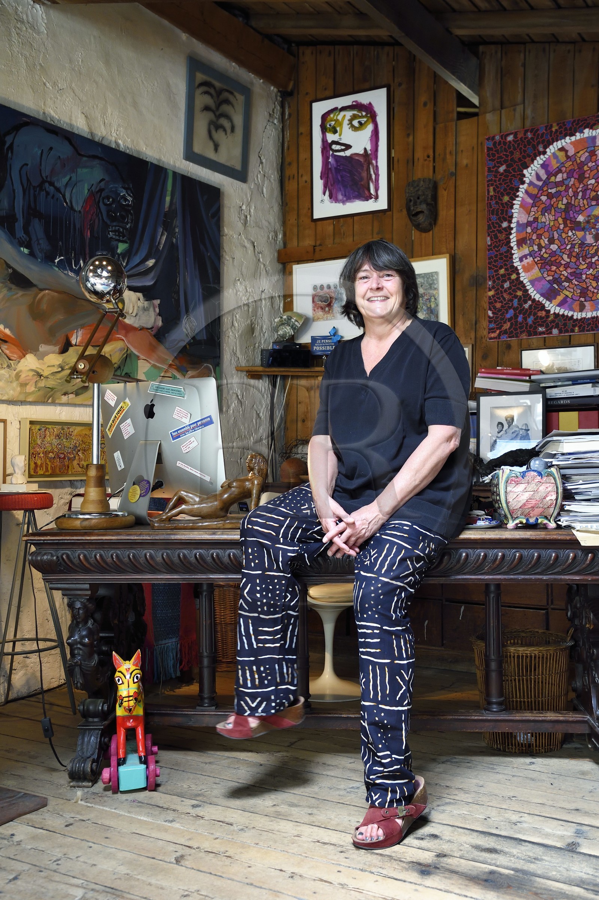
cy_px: 450
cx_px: 300
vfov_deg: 50.7
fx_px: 949
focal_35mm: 38
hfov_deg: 35.0
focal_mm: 38
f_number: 6.3
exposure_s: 1/25
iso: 1600
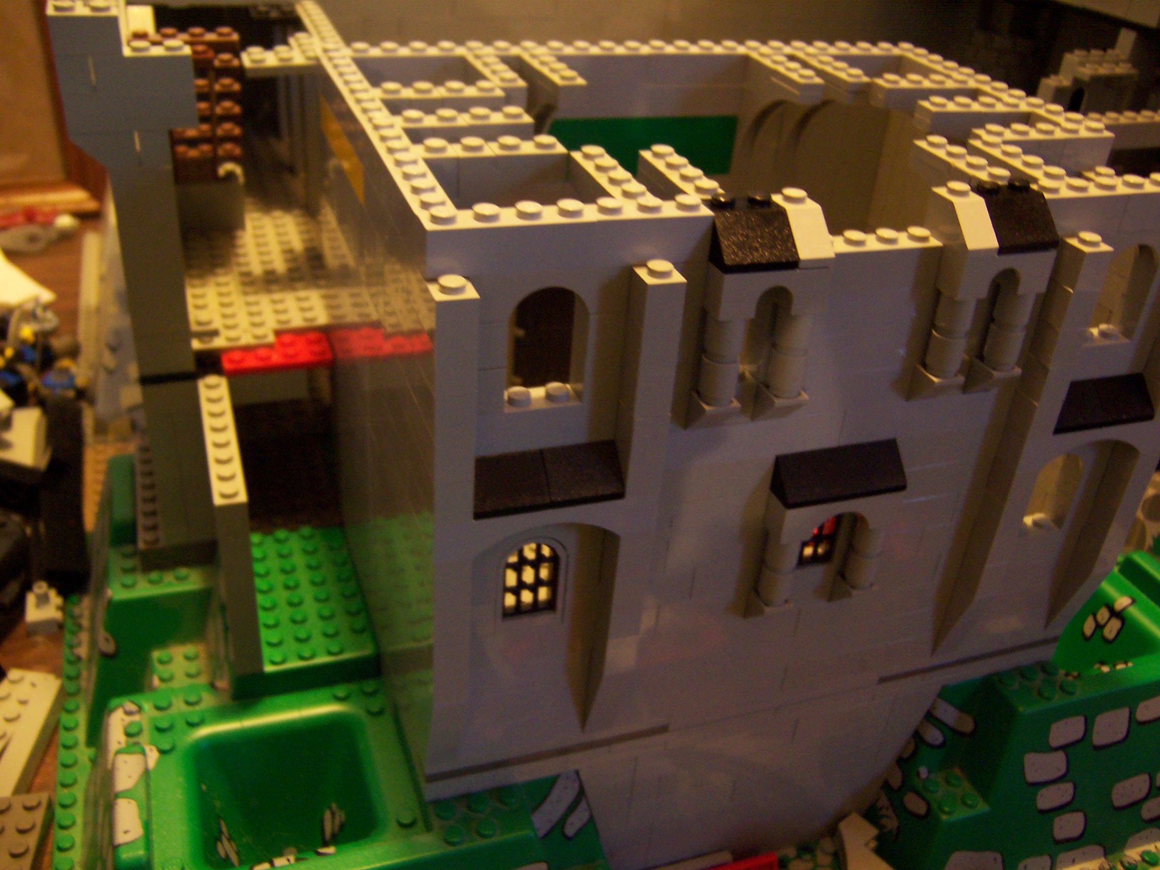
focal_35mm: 33
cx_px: 580
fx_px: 1106
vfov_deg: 42.9
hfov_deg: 55.4
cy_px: 435
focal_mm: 5.5
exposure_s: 1/8
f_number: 2.8
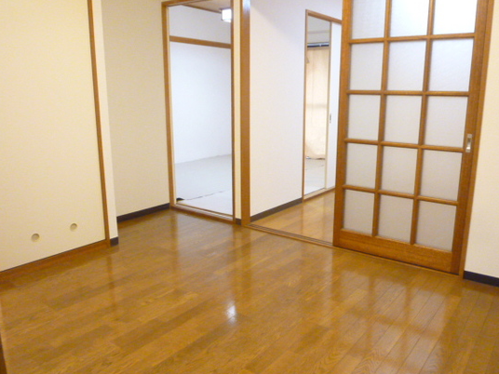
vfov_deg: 49.7
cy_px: 185
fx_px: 404
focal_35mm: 28
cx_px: 276
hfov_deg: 63.3
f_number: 2.8
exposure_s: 1/40
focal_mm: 4.5
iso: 800
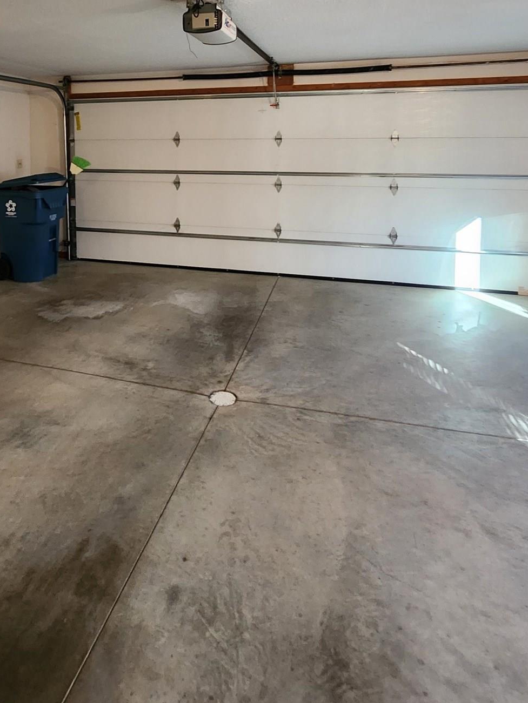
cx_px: 178
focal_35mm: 23
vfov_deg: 68.9
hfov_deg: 57.6
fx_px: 468
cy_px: 173
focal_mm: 2.2
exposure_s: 1/30
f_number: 2.2
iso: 400
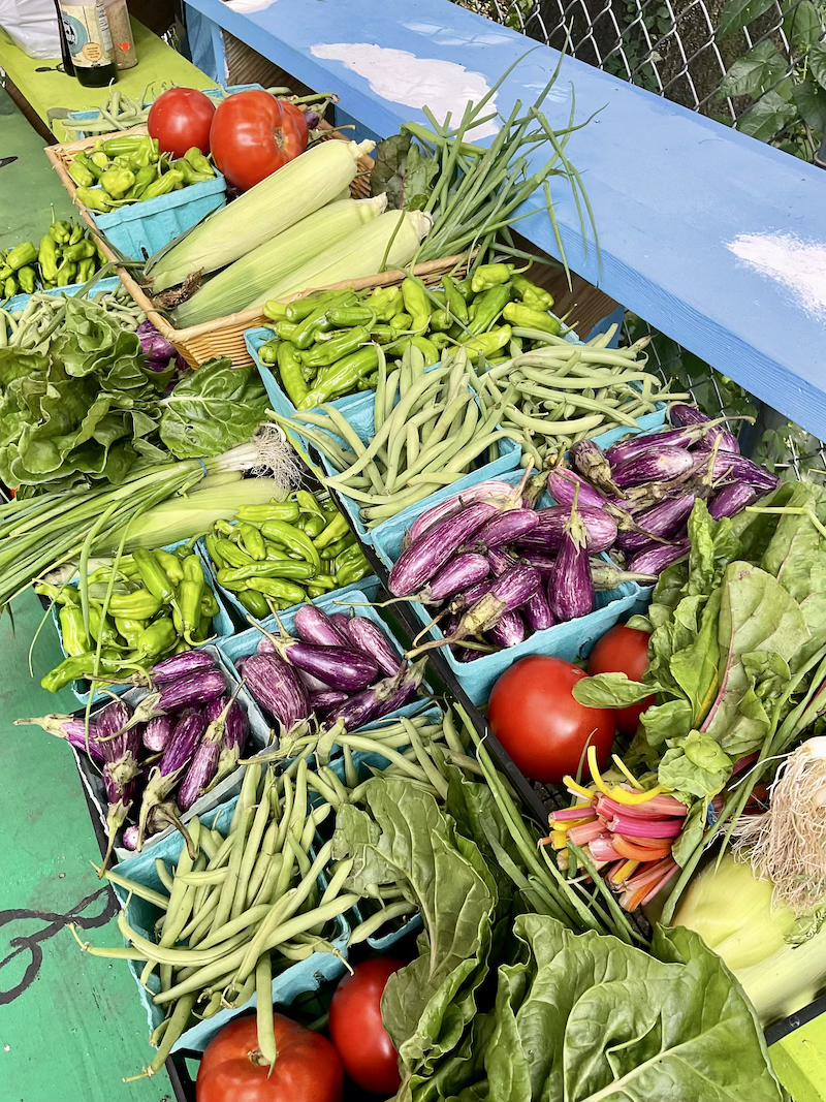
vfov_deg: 61.7
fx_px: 923
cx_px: 413
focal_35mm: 29
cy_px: 551
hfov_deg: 48.2
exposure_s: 1/122
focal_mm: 3
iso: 32
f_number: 1.8
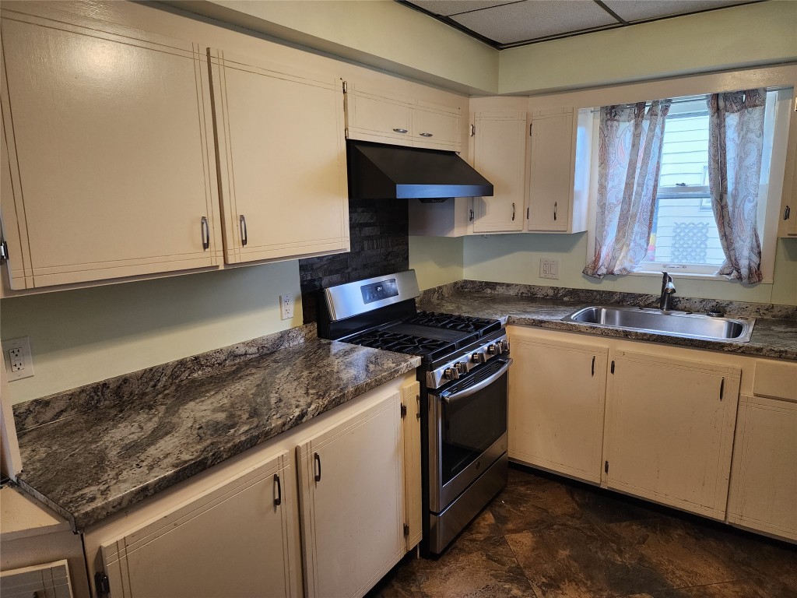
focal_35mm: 23
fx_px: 530
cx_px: 398
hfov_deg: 73.9
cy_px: 299
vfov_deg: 58.9
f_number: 1.8
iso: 160
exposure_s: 1/120
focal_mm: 6.4
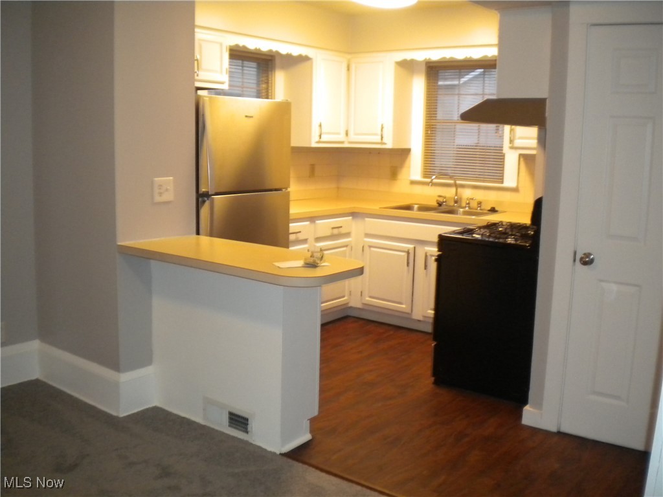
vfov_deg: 40.7
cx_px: 332
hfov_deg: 52.6
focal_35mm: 35
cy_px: 248
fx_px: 670
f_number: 3.1
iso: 400
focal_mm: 6.3
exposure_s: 1/30
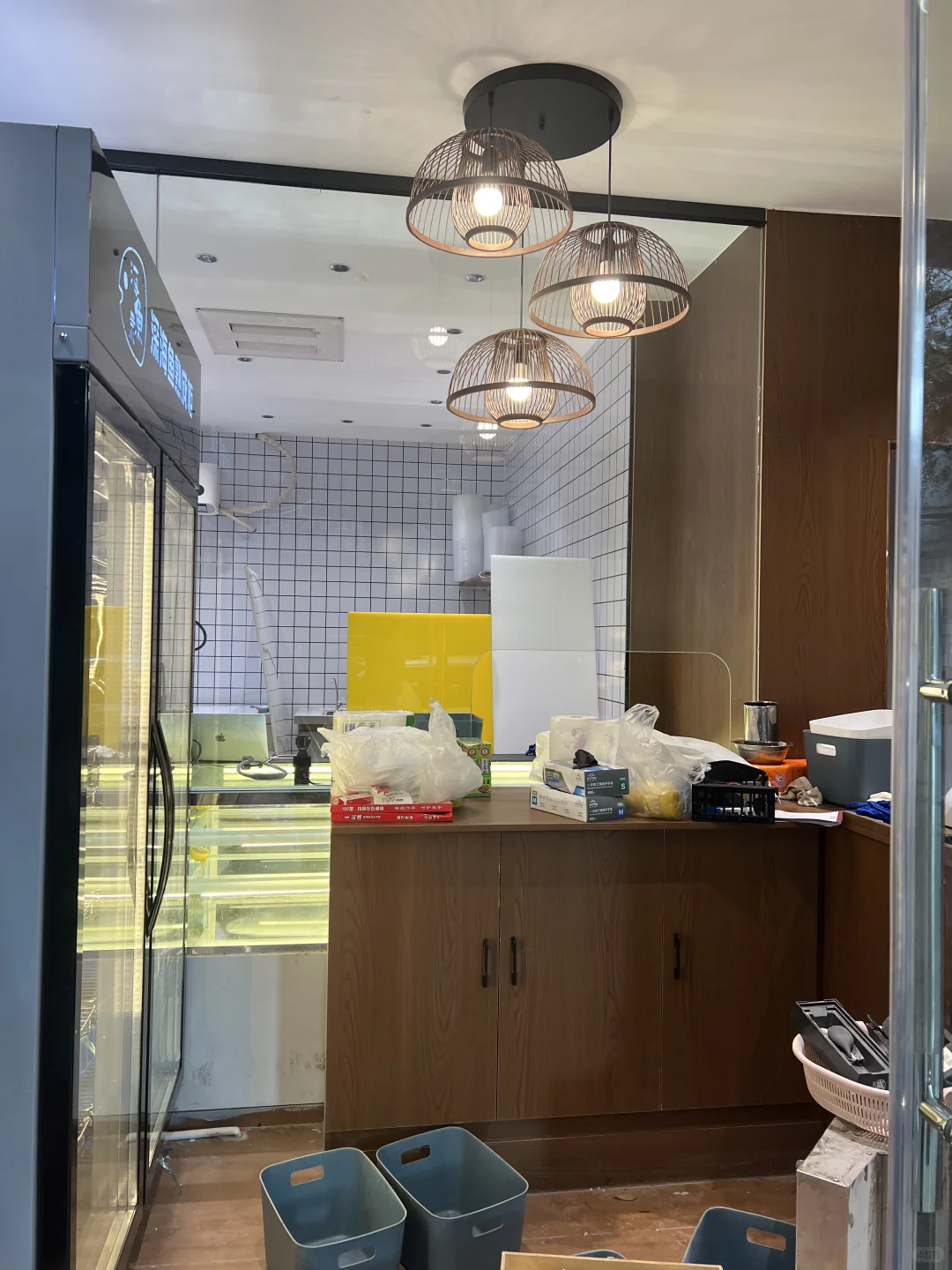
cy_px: 635
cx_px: 476
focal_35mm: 26
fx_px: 953
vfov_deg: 67.3
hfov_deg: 53.1
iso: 80
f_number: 1.5
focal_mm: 5.7
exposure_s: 1/100
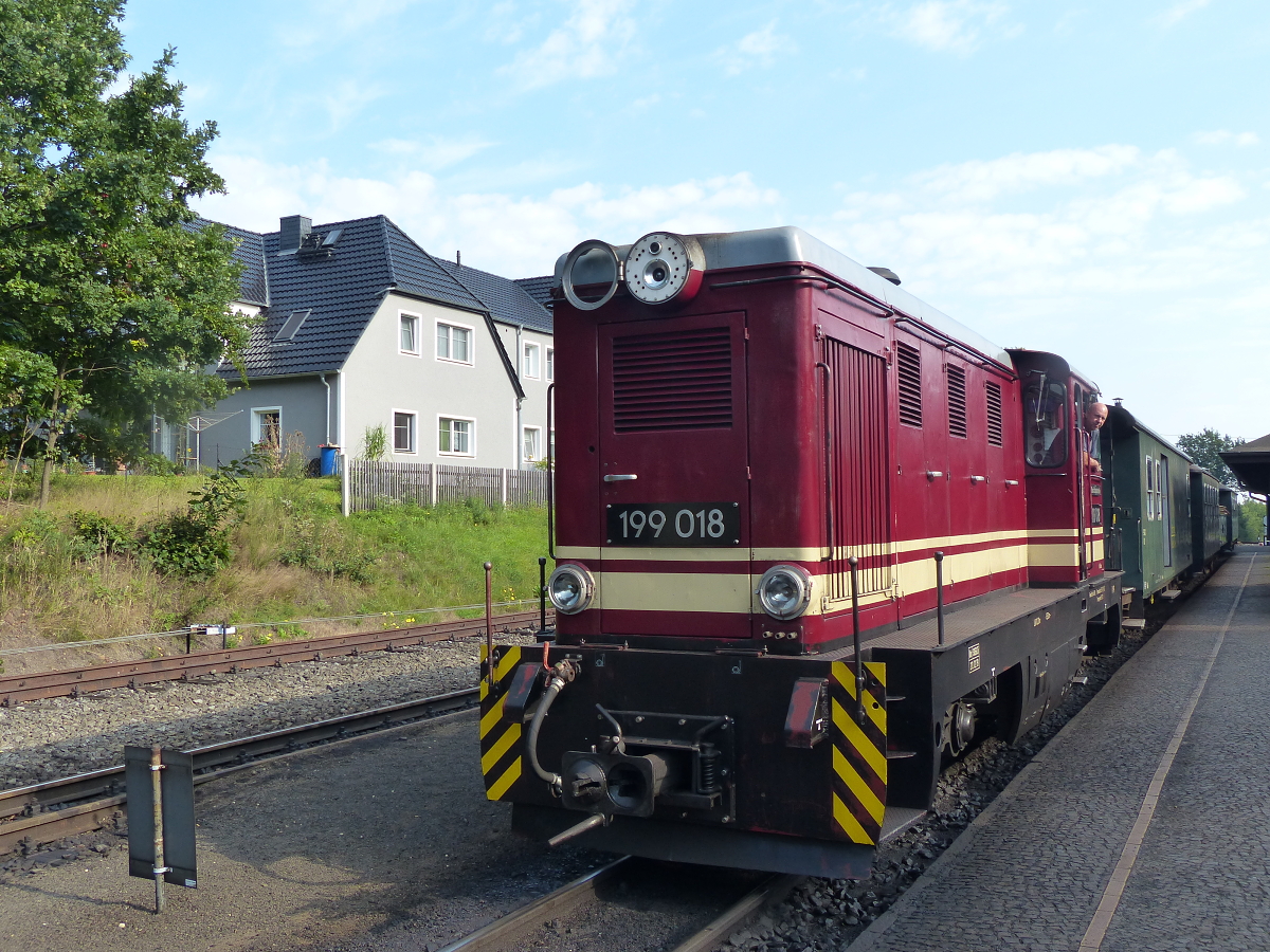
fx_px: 1211
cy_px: 476
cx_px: 635
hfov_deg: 55.4
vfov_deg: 42.9
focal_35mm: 33
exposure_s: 1/400
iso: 160
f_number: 4
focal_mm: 5.9
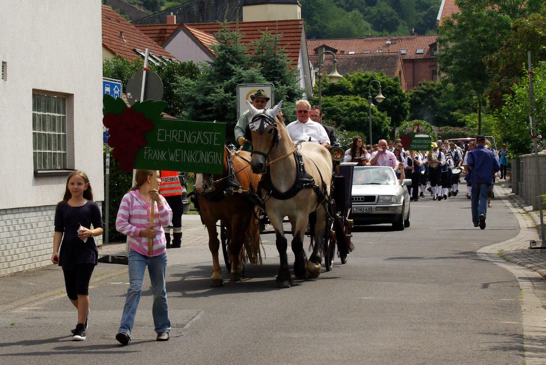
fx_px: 1093
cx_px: 273
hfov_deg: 28.0
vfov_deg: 19.0
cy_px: 182
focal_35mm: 72
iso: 400
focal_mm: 48
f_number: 8
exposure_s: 1/1000
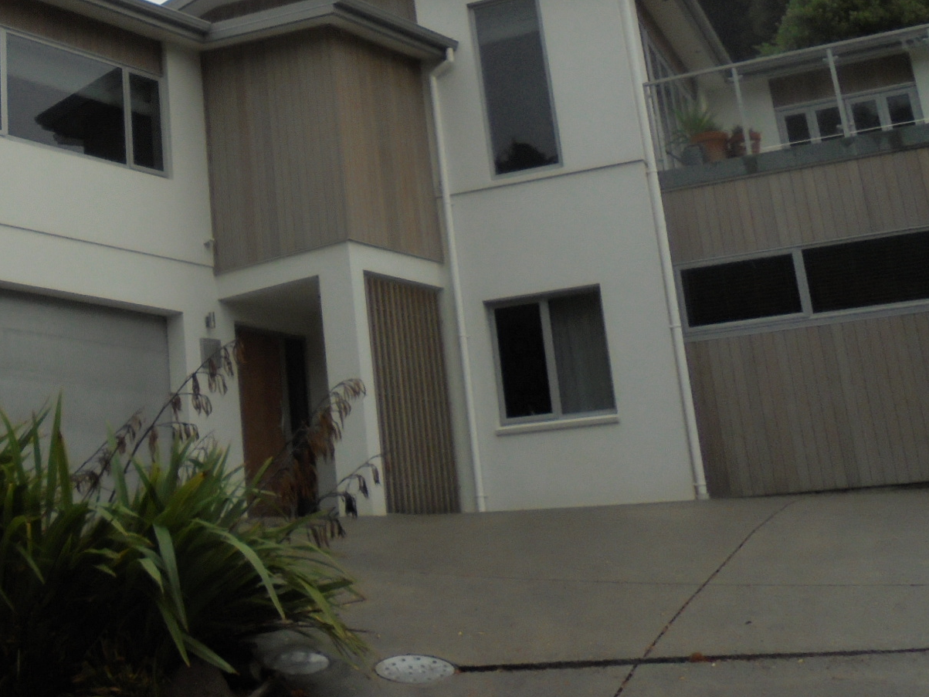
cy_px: 110
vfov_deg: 25.5
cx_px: 60
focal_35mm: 56
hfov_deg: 32.3
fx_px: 1503
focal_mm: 4.6
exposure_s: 1/500
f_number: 3.5
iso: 100
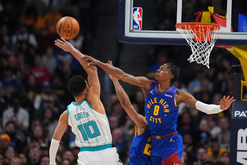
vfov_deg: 3.4
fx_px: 2745
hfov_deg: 5.2
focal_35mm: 400
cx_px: 124
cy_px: 82
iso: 5000
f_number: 3.5
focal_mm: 400
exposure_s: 1/1600
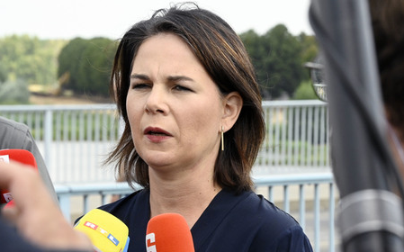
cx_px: 202
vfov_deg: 7.5
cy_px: 128
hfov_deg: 12.0
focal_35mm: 174
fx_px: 1915
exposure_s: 1/500
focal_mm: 170
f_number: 16
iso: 3200
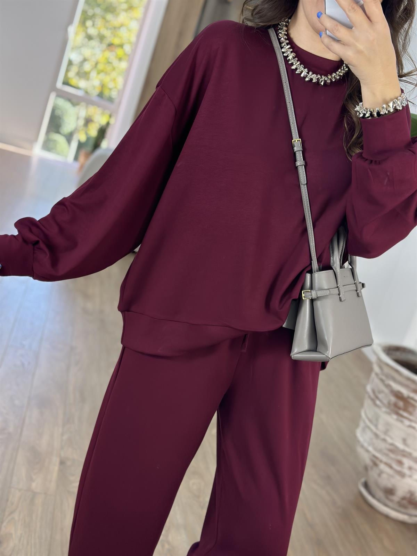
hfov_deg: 30.3
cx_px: 208
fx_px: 771
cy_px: 278
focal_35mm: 48
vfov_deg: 39.7
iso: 80
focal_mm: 6.86
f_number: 1.78
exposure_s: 1/339
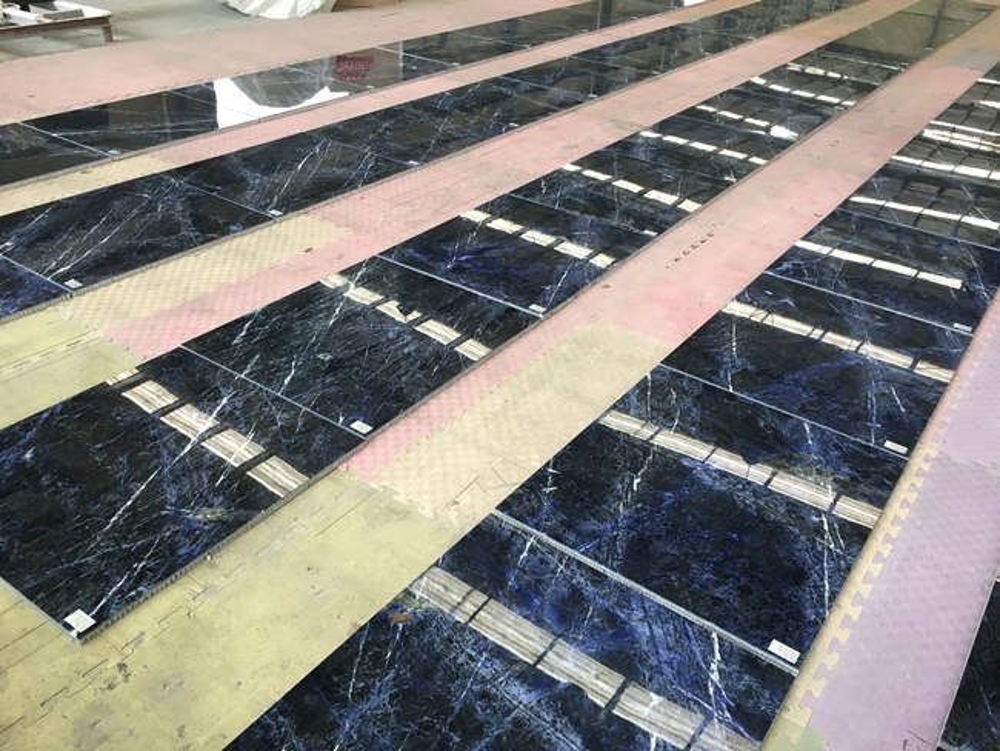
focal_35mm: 29
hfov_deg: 61.6
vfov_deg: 48.3
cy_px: 376
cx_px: 500
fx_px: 838
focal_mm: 4.15
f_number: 2.2
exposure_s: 1/33
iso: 64
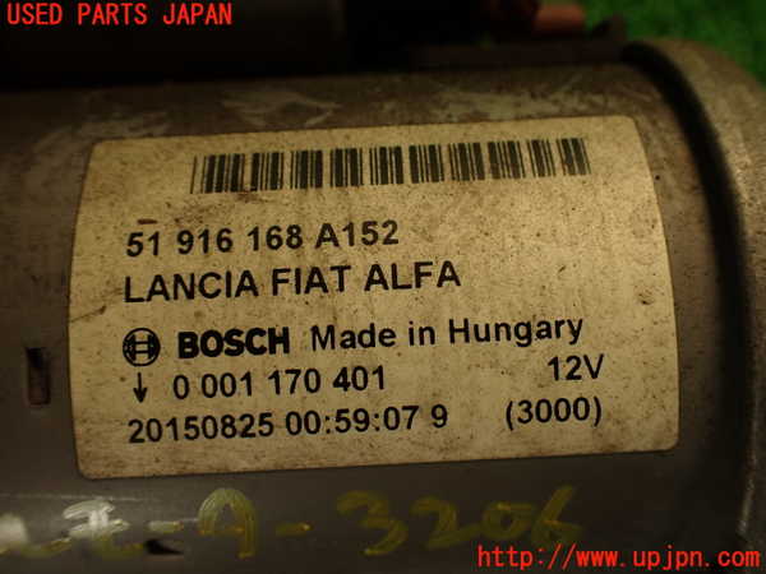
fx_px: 708
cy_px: 287
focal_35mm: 32
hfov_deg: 56.8
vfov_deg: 44.2
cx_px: 383
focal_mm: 5.79
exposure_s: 1/30
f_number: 2.4
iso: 200
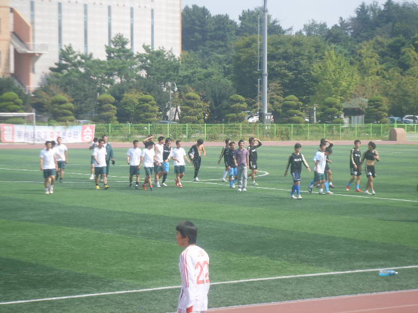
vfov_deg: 12.7
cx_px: 209
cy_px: 156
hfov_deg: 16.8
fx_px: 1413
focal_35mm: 117
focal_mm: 19.8
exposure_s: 1/350
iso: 50
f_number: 4.5
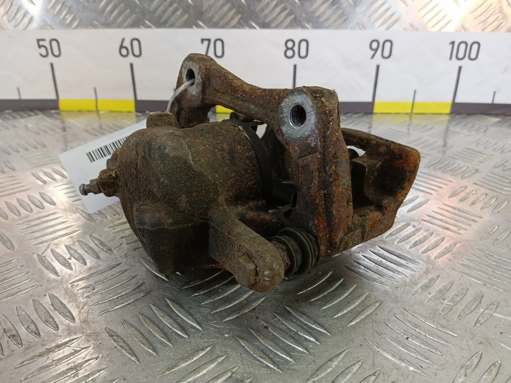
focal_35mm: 23
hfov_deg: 73.9
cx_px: 256
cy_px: 192
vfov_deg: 58.9
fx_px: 340
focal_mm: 4.11
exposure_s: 1/50
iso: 117
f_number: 1.6
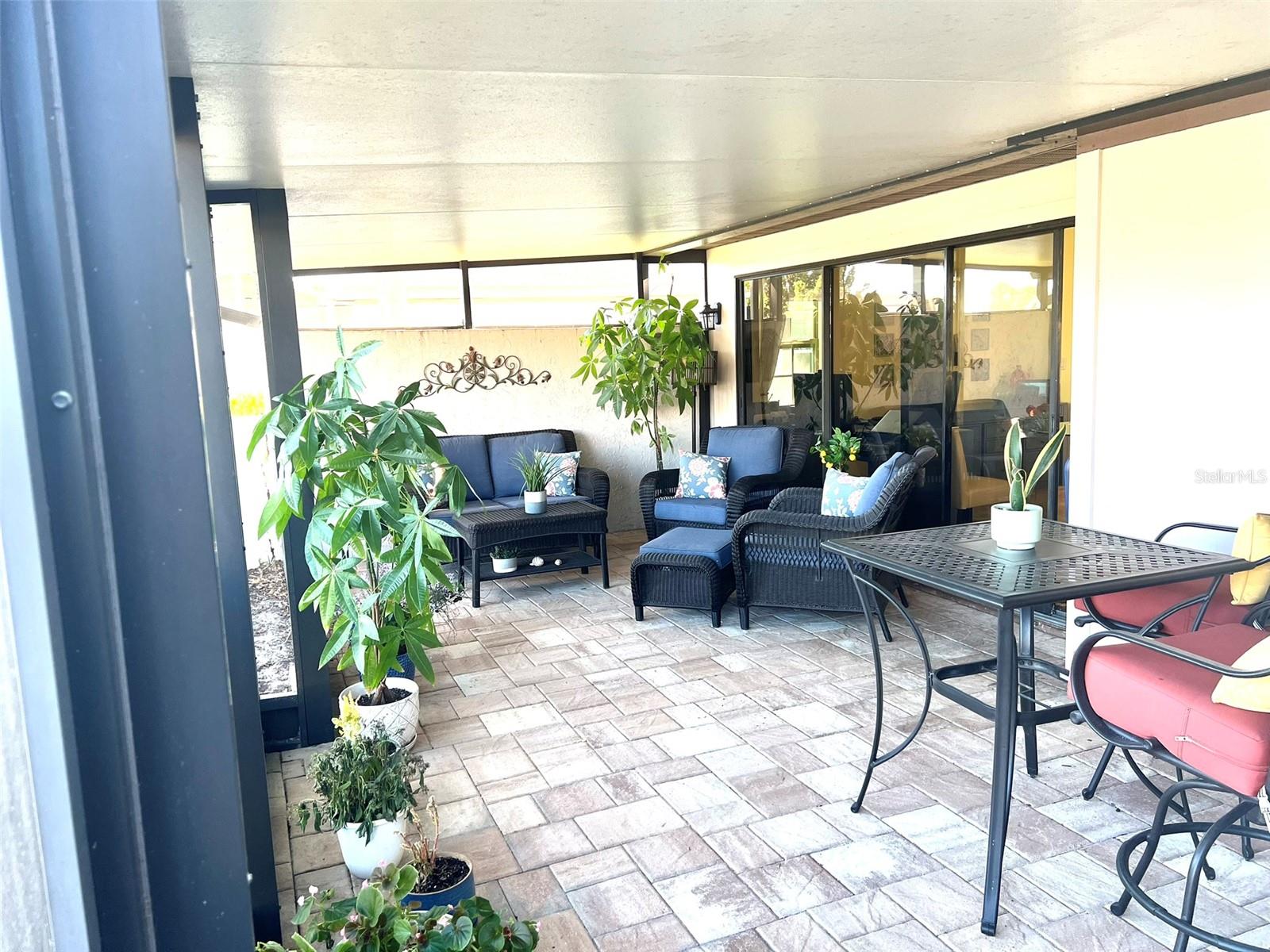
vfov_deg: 53.1
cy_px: 476
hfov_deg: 67.3
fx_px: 954
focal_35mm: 26
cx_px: 635
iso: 80
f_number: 1.5
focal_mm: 5.7
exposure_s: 1/121
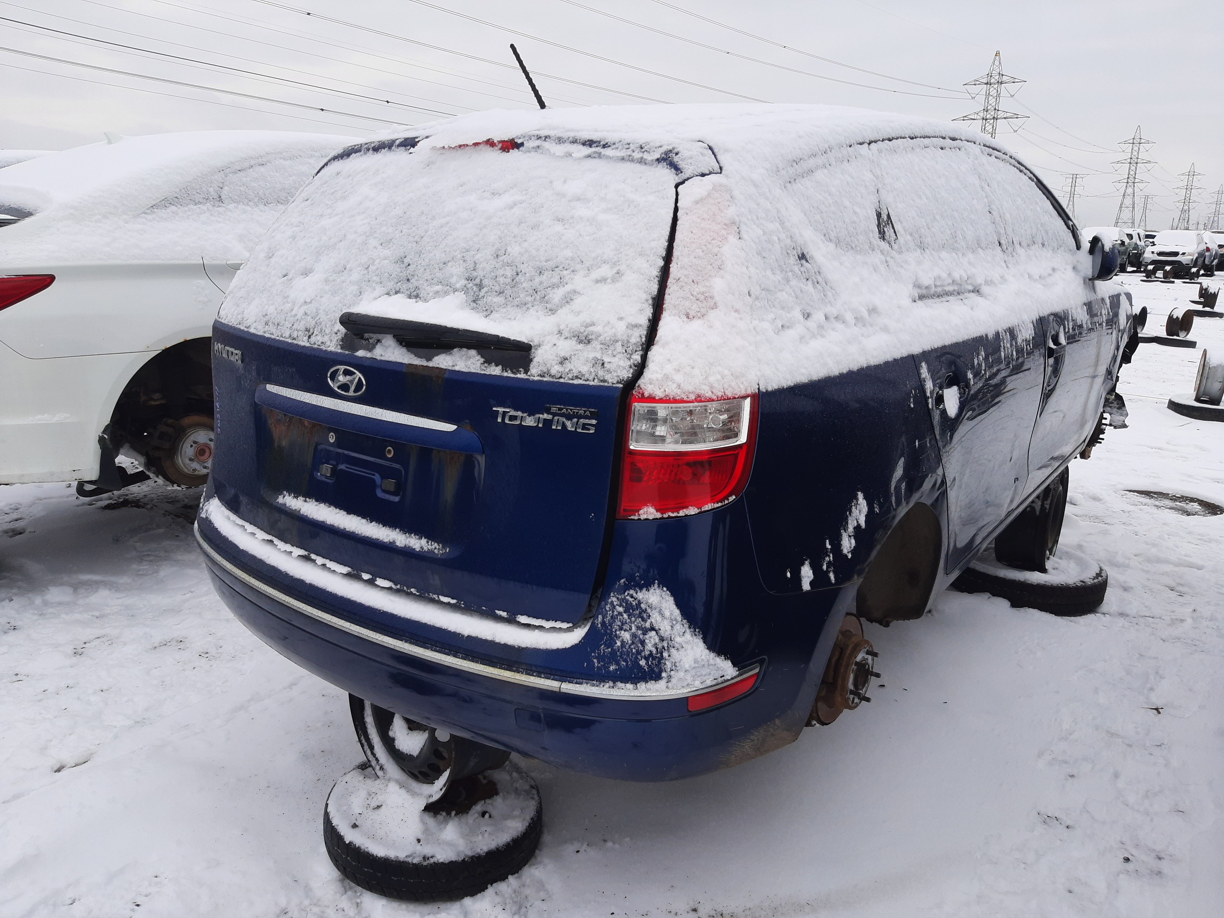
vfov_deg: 53.1
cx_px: 612
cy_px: 459
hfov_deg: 67.3
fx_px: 919
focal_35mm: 26
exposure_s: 1/421
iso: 40
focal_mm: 3.92
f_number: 1.7
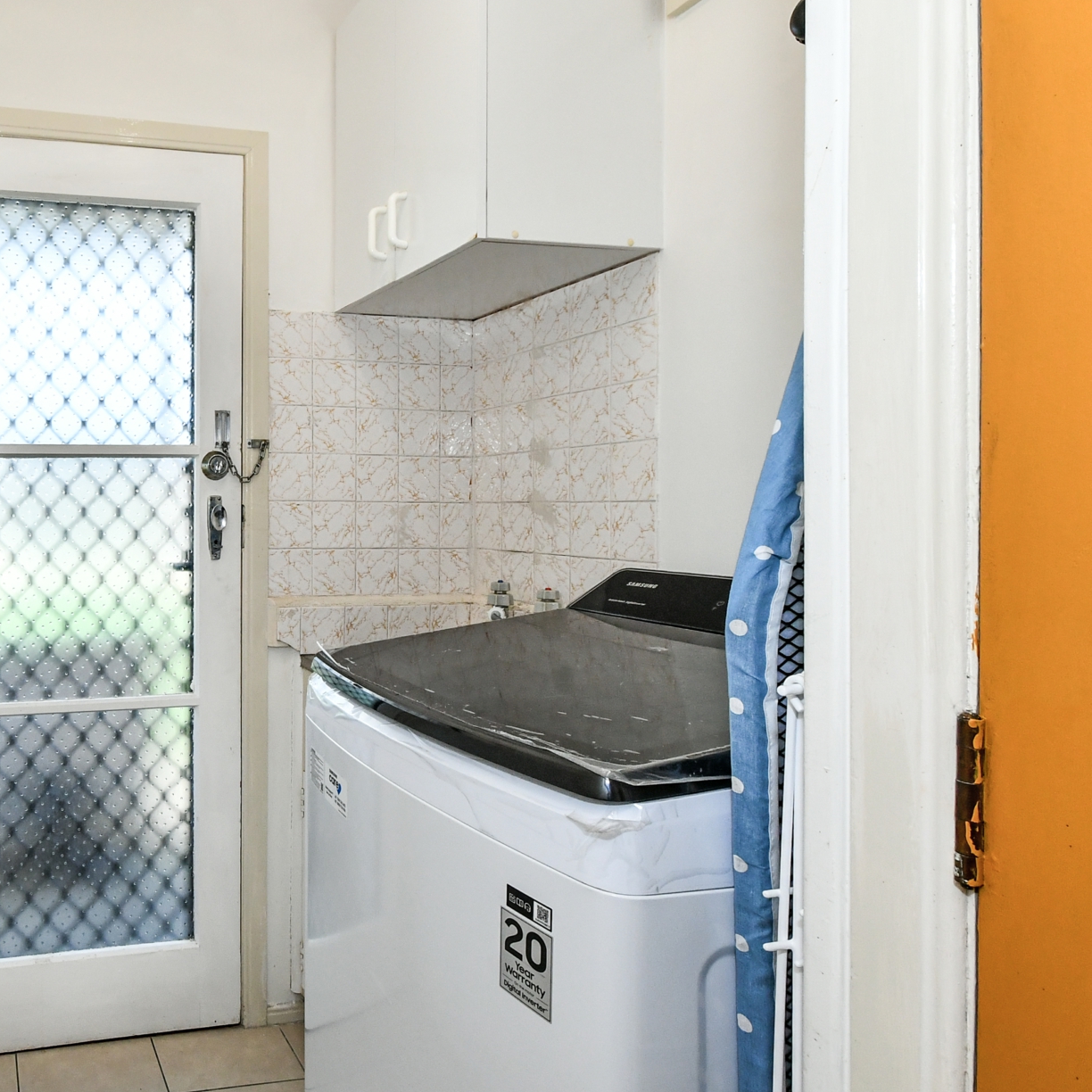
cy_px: 568
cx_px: 356
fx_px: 714
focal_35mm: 20
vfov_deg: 74.8
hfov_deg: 72.4
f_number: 10
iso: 640
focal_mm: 10
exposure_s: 1/125
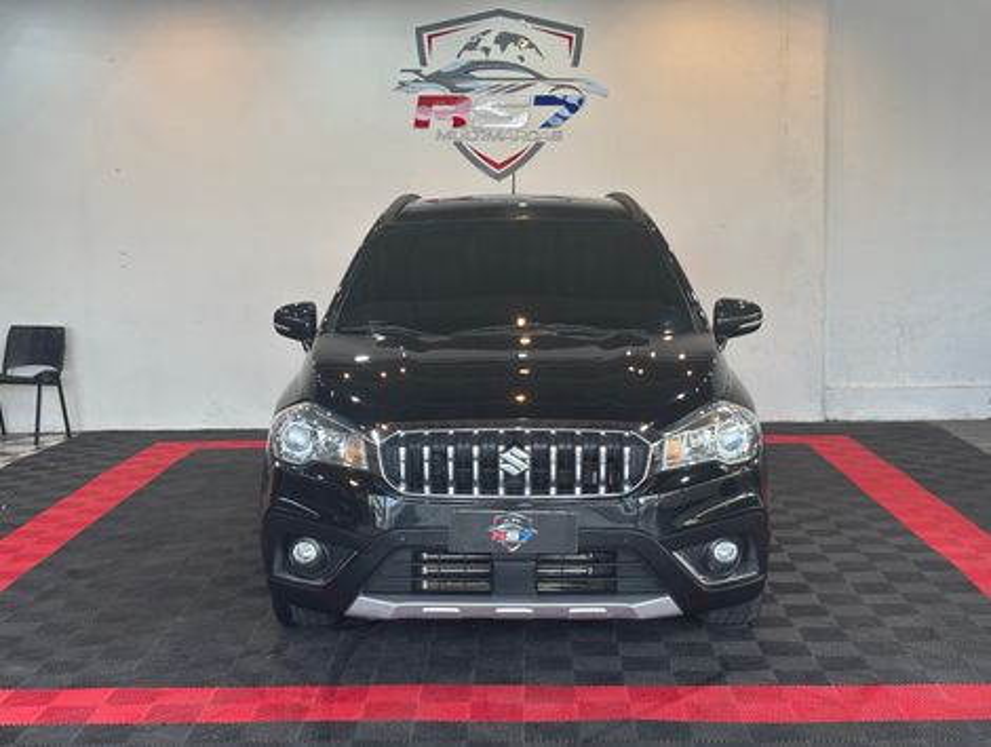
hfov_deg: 36.8
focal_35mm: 52
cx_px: 496
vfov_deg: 28.1
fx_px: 1491
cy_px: 374
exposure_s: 1/150
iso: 32
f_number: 1.6
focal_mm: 5.96
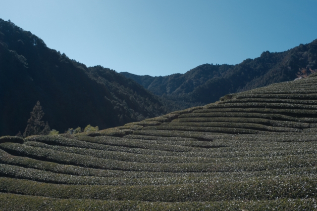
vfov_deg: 32.6
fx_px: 361
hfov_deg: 47.4
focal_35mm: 41
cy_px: 106
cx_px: 158
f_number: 8
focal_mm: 27
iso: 125
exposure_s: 1/250
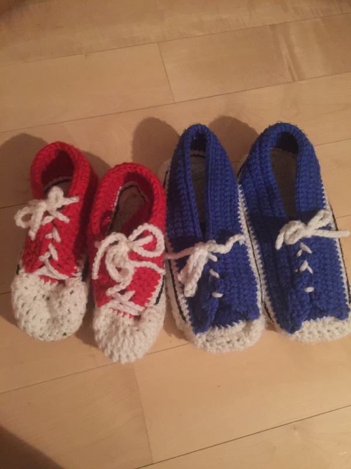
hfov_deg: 48.2
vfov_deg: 61.7
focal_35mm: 29
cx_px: 176
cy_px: 234
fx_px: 392
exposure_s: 1/4
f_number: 2.2
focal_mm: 4.15
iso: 160
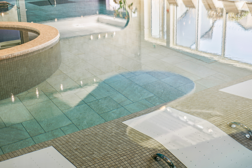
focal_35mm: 50
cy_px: 84
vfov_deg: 27.0
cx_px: 126
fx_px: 350
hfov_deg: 39.6
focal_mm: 50
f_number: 11
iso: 100
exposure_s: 1/6
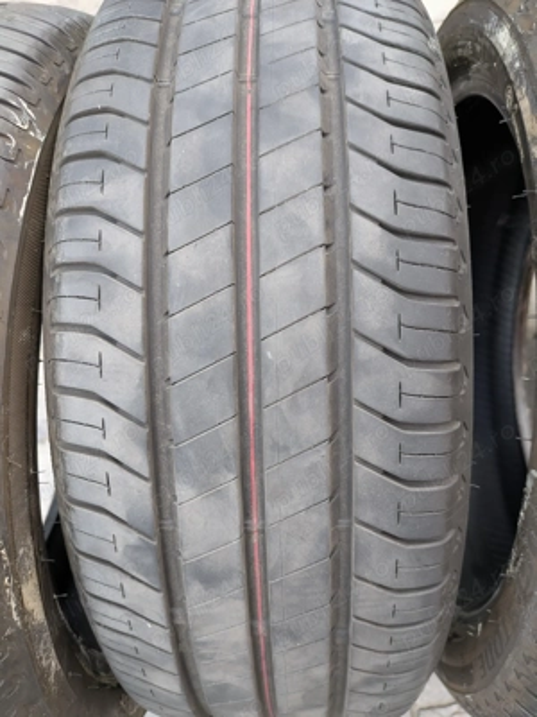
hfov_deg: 54.9
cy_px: 358
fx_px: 517
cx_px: 268
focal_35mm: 25
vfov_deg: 69.4
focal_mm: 5.43
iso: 91
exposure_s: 1/100
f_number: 1.89
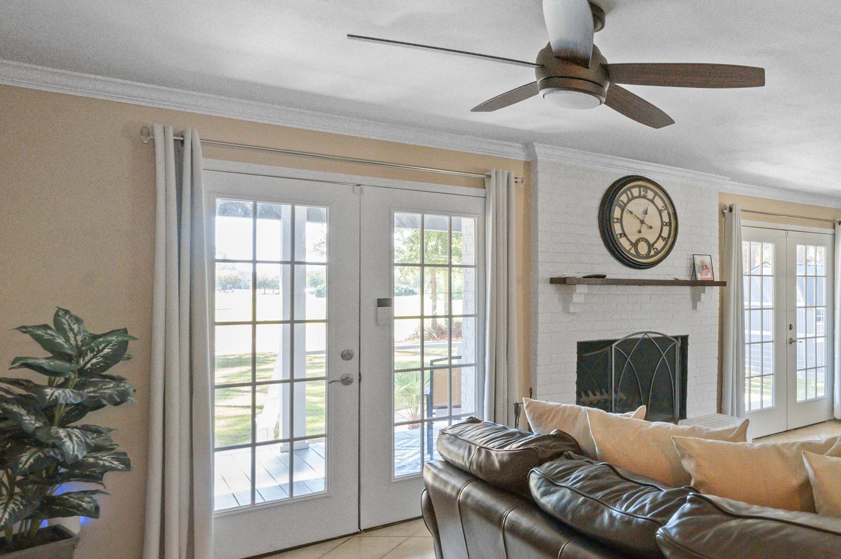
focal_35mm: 26
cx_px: 737
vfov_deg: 49.5
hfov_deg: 60.3
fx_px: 607
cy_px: 269
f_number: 10
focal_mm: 14
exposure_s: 1/40
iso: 3200
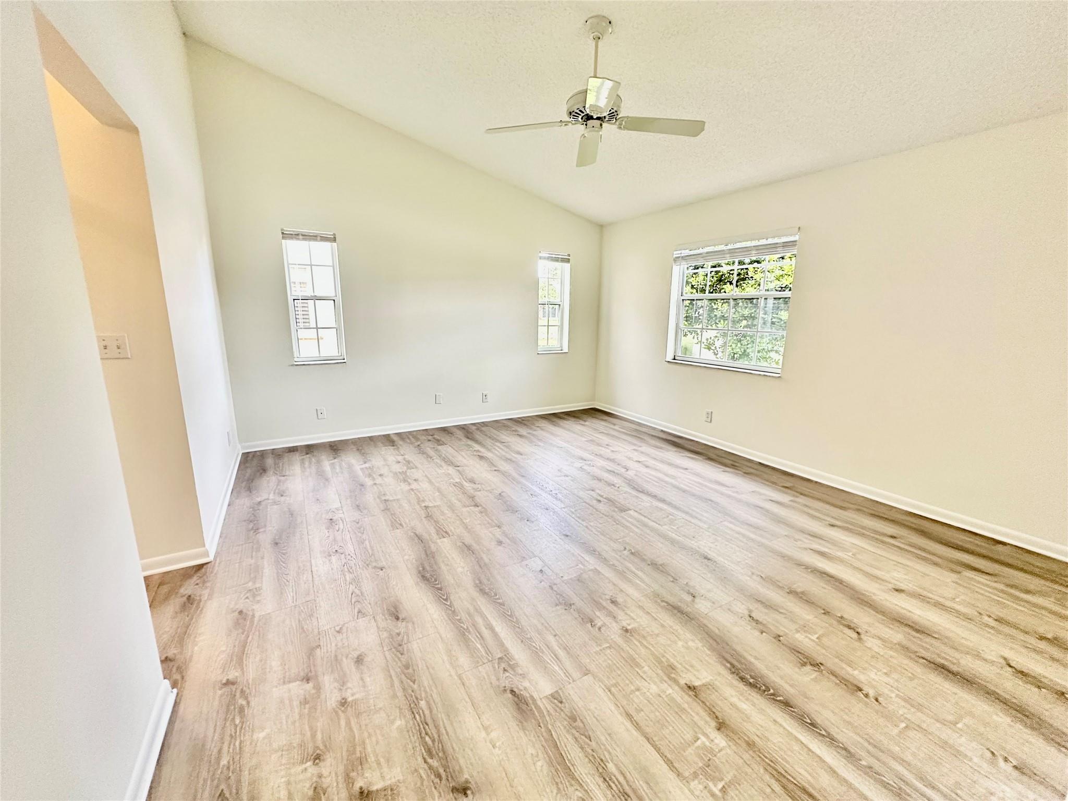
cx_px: 534
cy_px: 400
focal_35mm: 14
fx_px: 432
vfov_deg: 85.7
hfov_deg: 102.1
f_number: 2.2
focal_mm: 2.22
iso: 640
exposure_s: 1/60
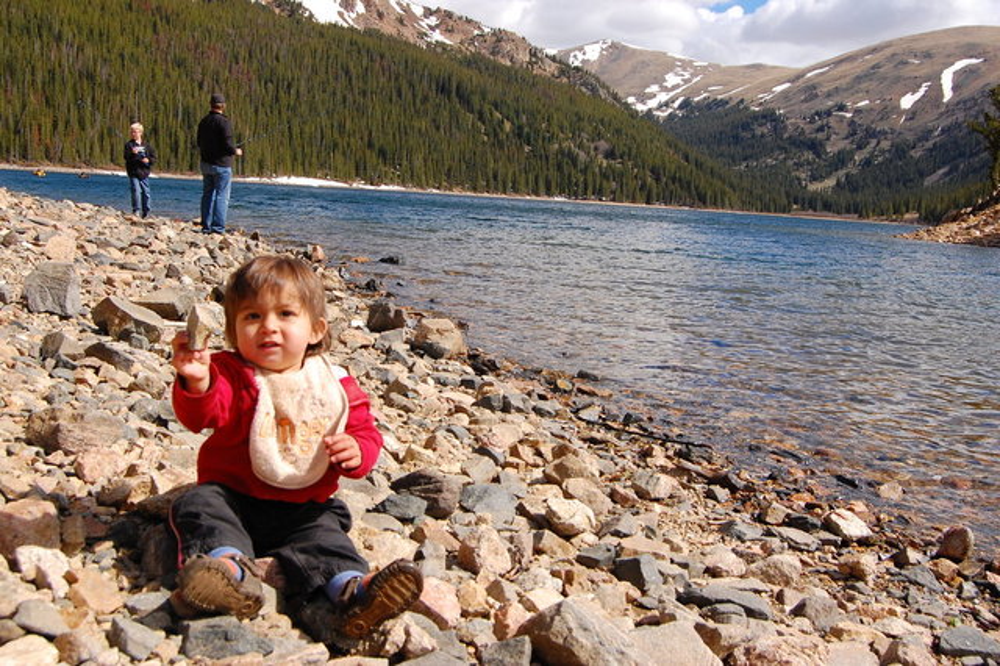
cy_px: 333
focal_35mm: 36
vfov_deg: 36.8
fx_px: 999
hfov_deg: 53.2
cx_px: 500
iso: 400
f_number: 11
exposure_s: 1/500
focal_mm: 24
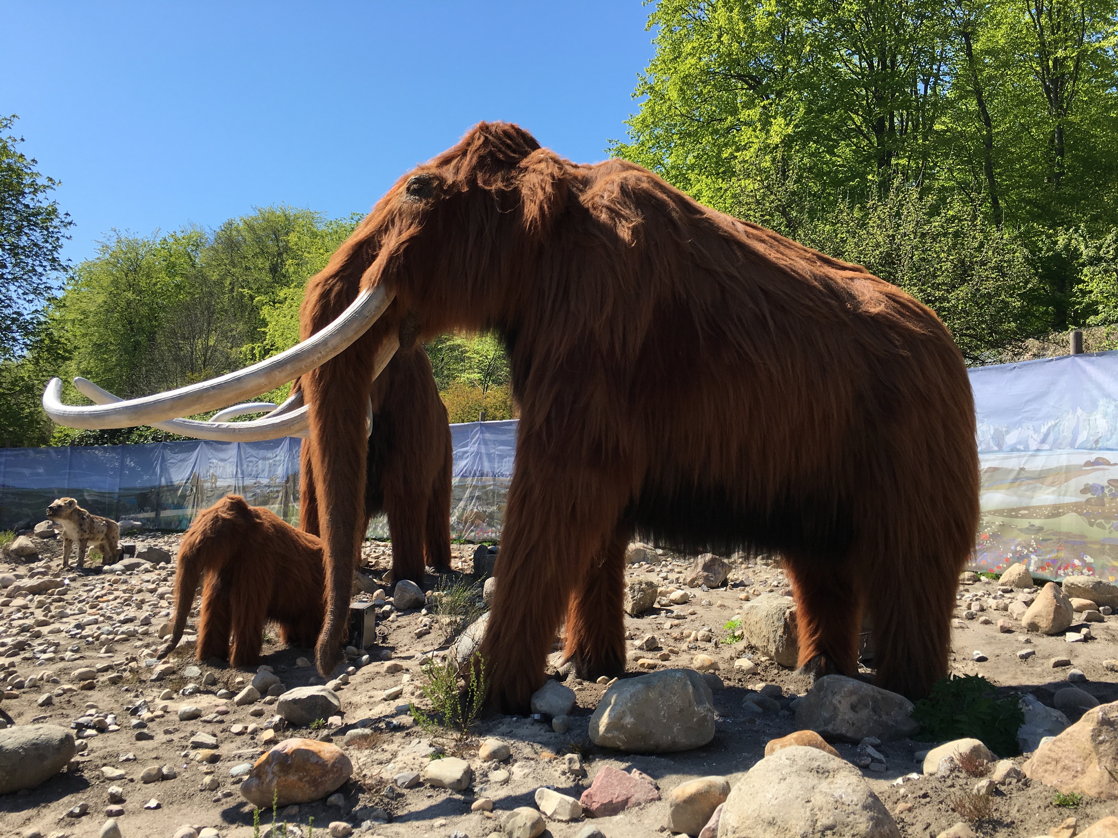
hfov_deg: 61.7
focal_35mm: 29
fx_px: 937
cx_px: 559
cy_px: 419
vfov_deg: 48.2
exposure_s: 1/1183
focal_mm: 4.15
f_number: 2.2
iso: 25
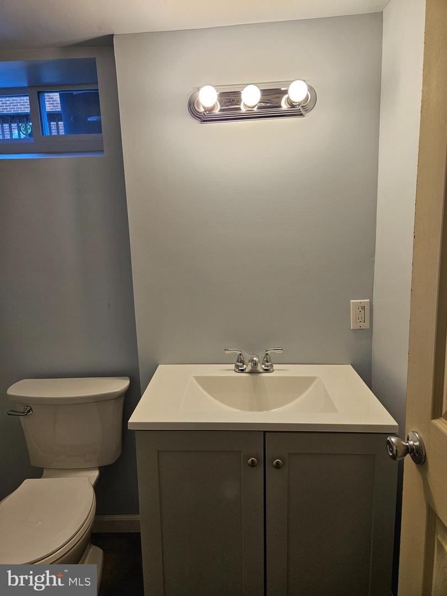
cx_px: 224
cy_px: 298
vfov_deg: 73.9
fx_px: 396
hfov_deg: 58.9
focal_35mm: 23
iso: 50
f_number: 1.8
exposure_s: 1/120
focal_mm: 5.4
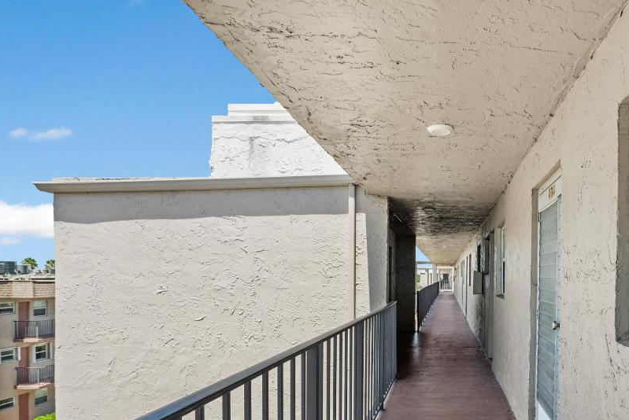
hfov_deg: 72.6
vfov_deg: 54.0
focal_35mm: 23
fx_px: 402
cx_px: 443
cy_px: 283
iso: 2000
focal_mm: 16
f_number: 8
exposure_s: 1/250
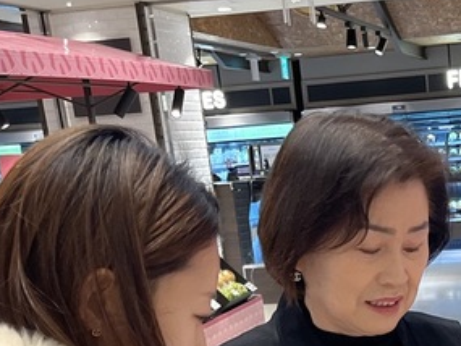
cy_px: 512
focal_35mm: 82
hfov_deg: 22.8
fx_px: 1092
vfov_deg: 16.5
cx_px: 469
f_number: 1.6
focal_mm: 5.1
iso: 100
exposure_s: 1/120
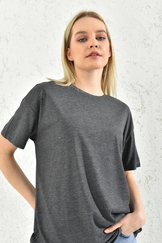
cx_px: 87
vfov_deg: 43.6
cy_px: 125
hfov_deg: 29.9
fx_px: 304
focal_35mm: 45
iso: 100
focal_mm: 36
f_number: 7.1
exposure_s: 1/160
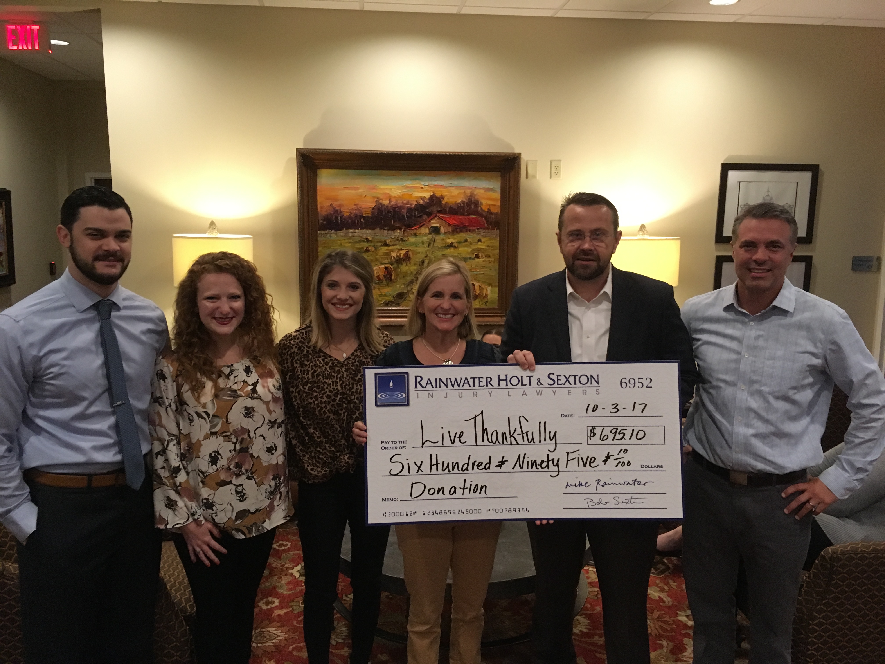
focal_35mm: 29
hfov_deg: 61.7
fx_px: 741
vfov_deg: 48.2
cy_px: 332
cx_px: 442
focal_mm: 4.15
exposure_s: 1/30
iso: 200
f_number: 2.2
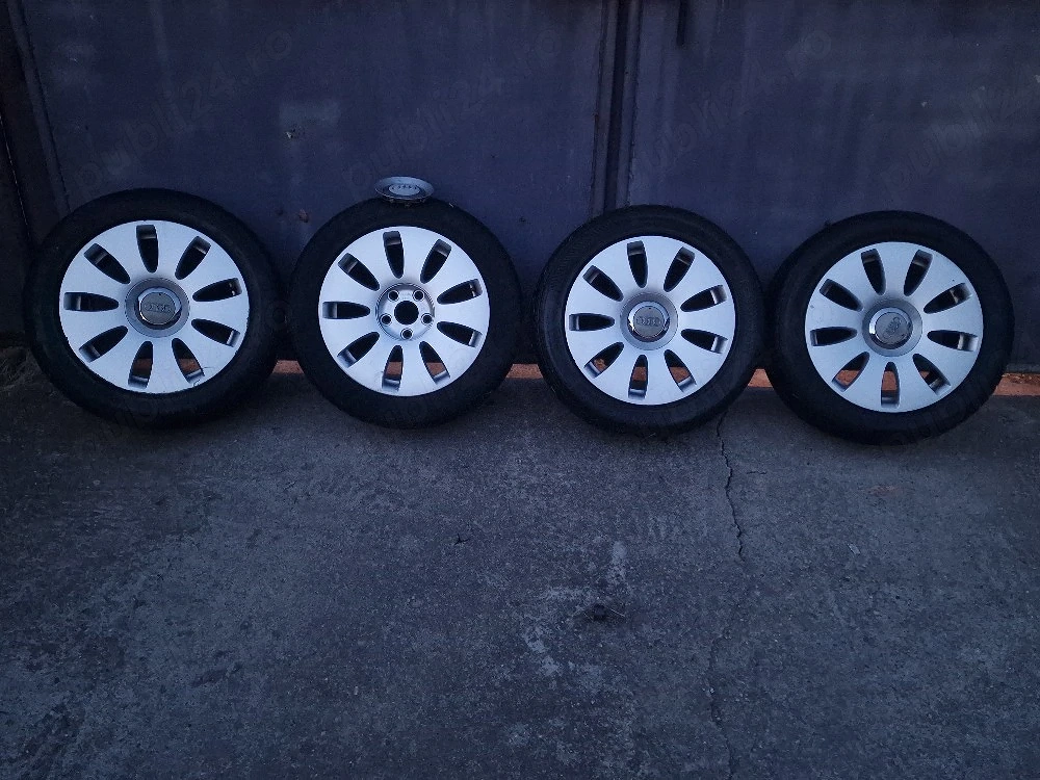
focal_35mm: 23
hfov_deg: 73.9
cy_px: 390
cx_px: 520
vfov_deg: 58.9
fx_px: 691
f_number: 1.8
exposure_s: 1/17
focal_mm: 6.4
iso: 1600
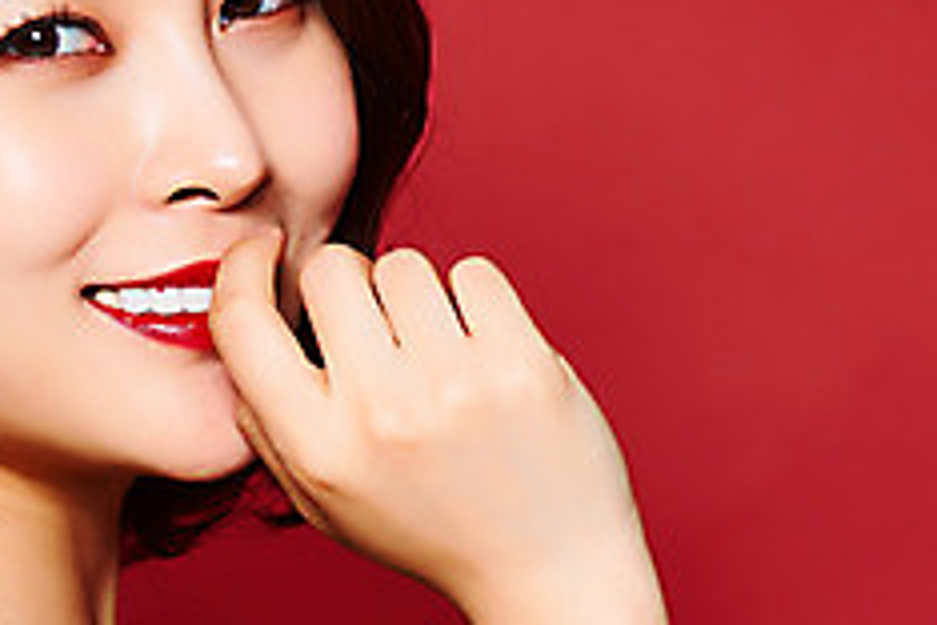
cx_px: -234
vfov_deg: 3.4
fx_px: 10671
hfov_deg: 5.0
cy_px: 369
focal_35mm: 410
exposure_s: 1/125
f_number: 16
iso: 100
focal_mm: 160
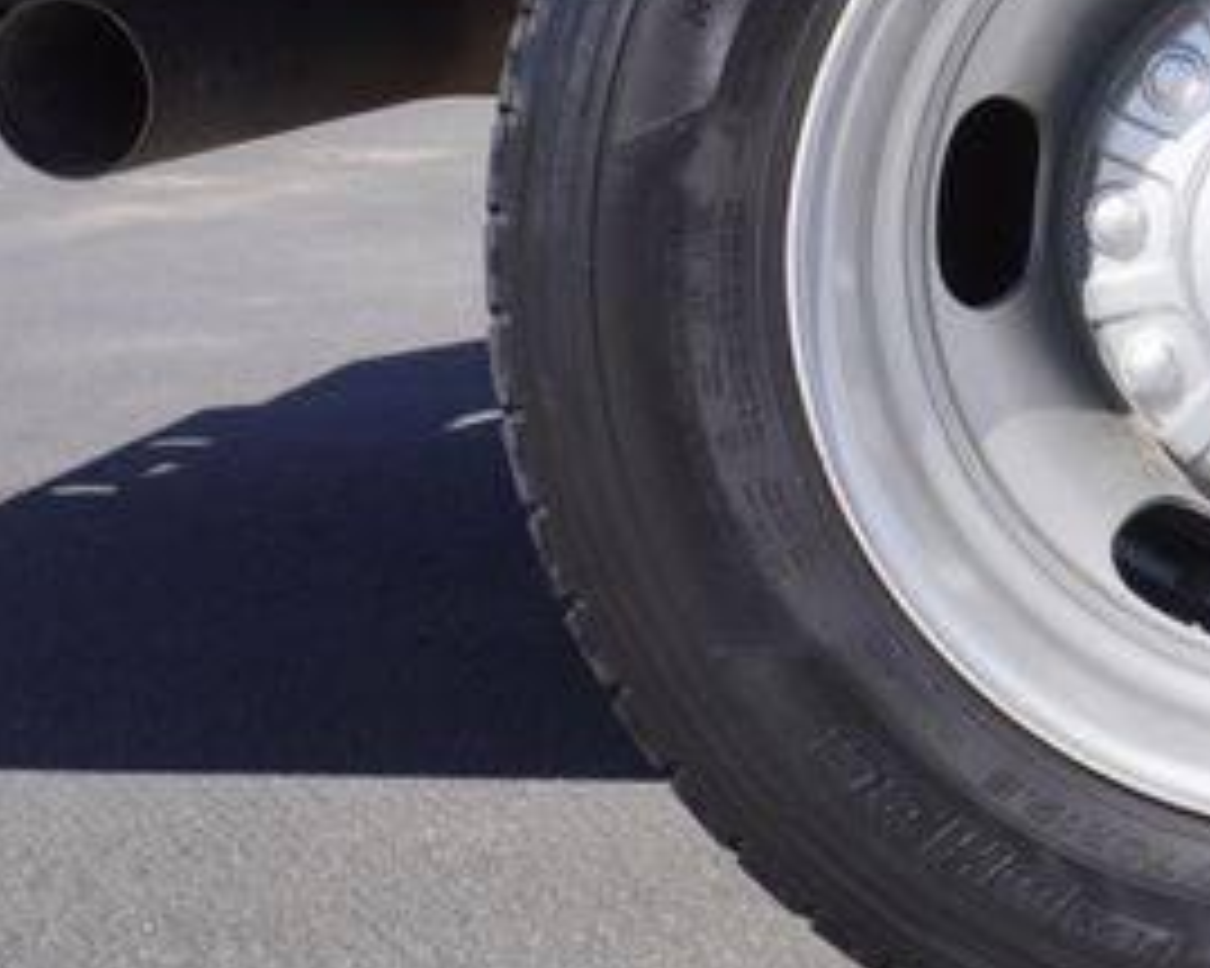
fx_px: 3365
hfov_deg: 19.5
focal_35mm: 94
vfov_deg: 16.3
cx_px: 1354
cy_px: 252
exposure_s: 1/200
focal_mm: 28
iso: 100
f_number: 8
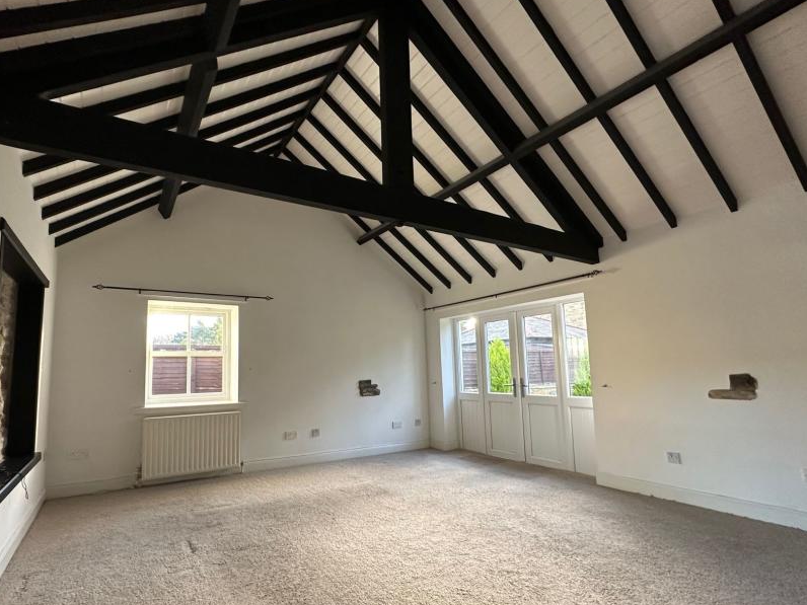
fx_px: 420
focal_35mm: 18
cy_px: 326
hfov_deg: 87.5
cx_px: 363
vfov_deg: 71.5
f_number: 2.2
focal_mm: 2.22
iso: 200
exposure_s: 1/99
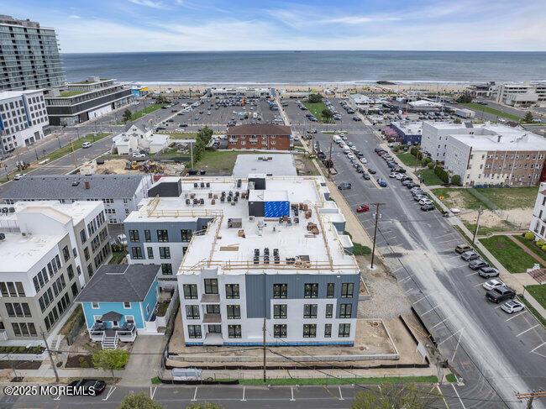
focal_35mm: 24
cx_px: 273
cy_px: 204
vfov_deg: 56.8
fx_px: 378
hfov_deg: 71.6
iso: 100
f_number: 2.8
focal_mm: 12.29
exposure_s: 1/2000
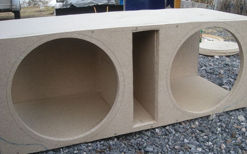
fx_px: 289
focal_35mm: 43
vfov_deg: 29.8
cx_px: 135
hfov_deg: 46.2
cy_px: 83
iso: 50
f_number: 2.8
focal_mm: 5.7
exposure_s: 1/69.5
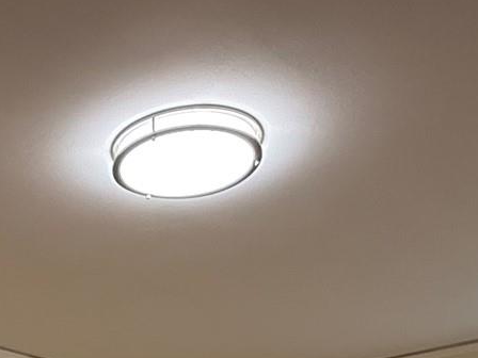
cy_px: 710
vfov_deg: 17.1
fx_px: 884
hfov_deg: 29.1
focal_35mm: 64
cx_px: 49
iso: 100
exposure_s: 1/99
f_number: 2.2
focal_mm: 2.22
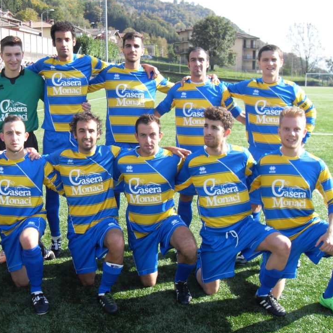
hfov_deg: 39.0
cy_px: 173
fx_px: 468
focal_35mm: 43
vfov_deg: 39.2
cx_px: 136
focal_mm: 6.3
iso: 80
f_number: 7
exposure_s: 1/60
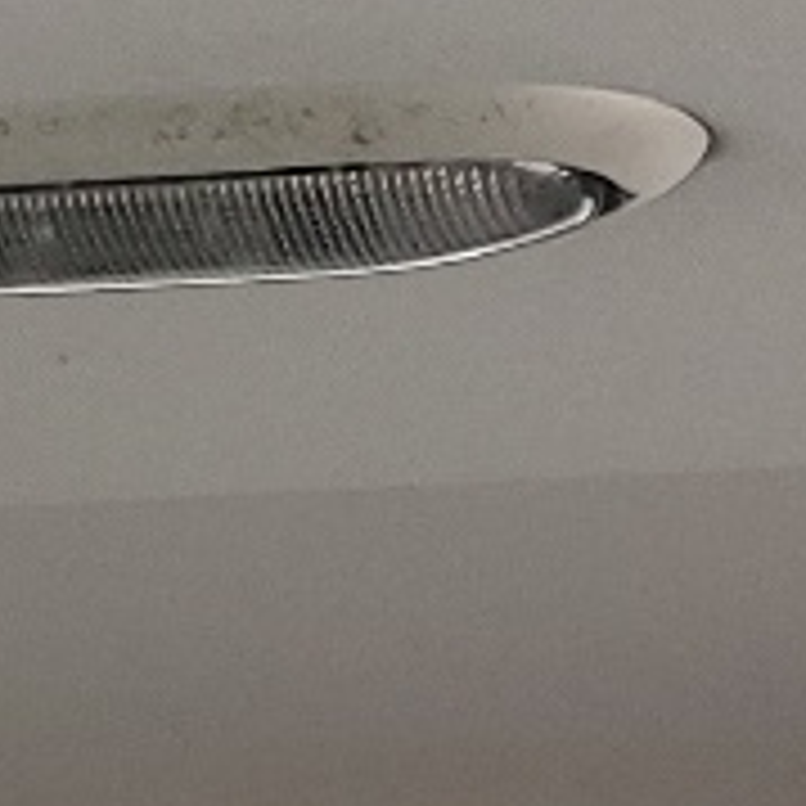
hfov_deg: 8.4
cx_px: -180
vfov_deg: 8.3
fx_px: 5400
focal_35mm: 205
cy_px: 1324
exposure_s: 1/120
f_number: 1.5
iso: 79
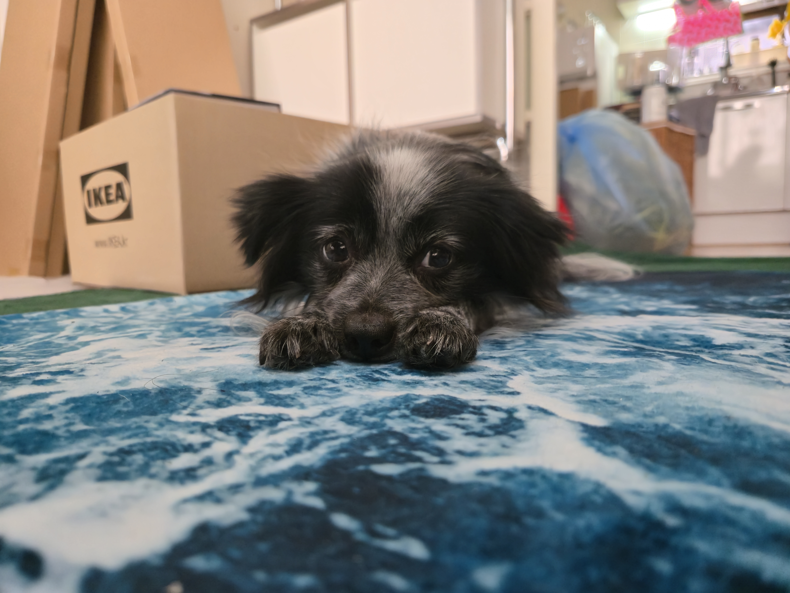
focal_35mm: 23
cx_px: 395
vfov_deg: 58.9
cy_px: 296
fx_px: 525
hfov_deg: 73.9
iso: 250
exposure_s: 1/60
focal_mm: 5.4
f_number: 1.8
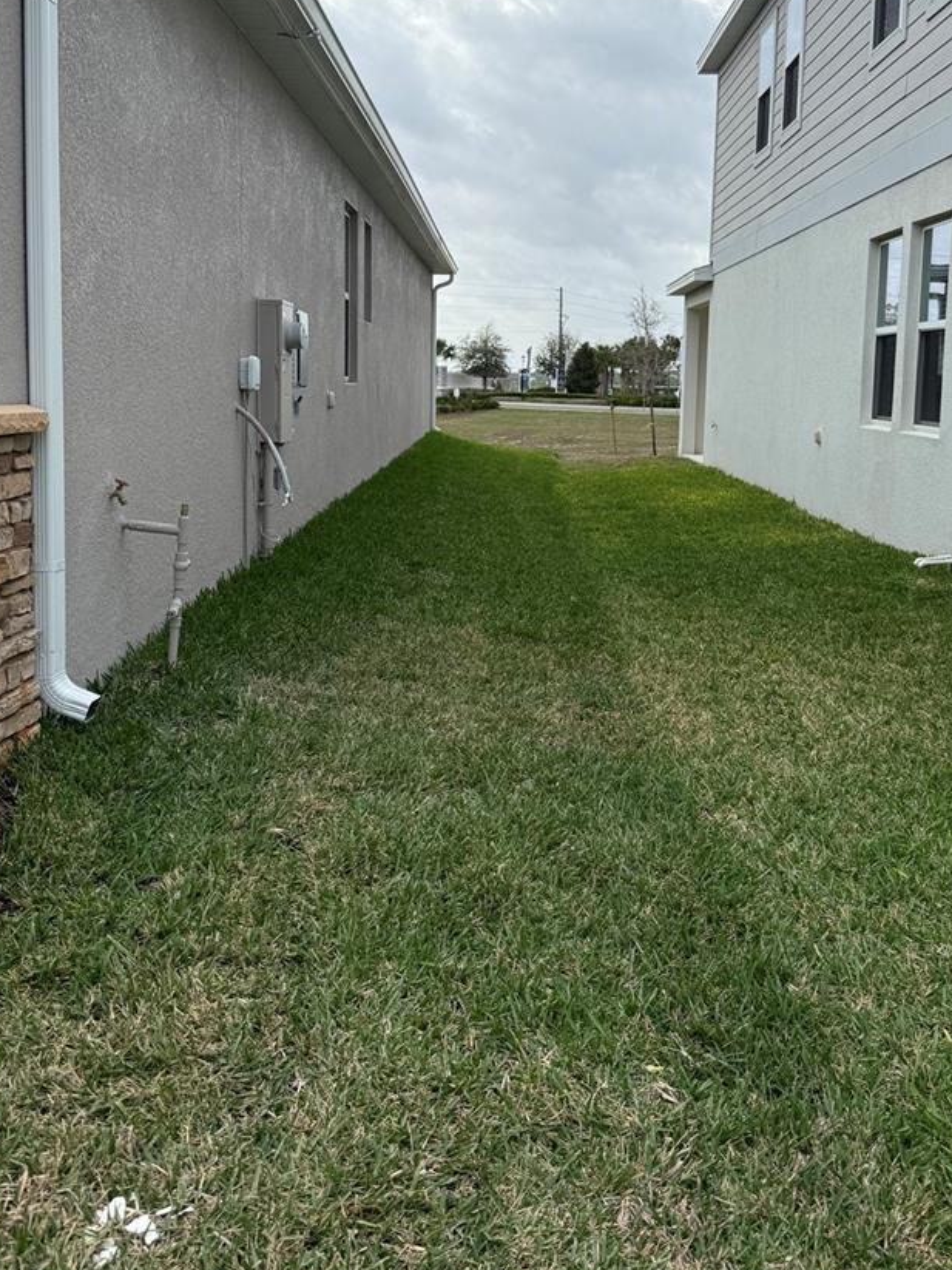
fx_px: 1284
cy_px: 485
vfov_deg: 52.1
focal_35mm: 35
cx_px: 500
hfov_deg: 40.7
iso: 80
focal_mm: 6.76
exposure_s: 1/3584
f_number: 1.78
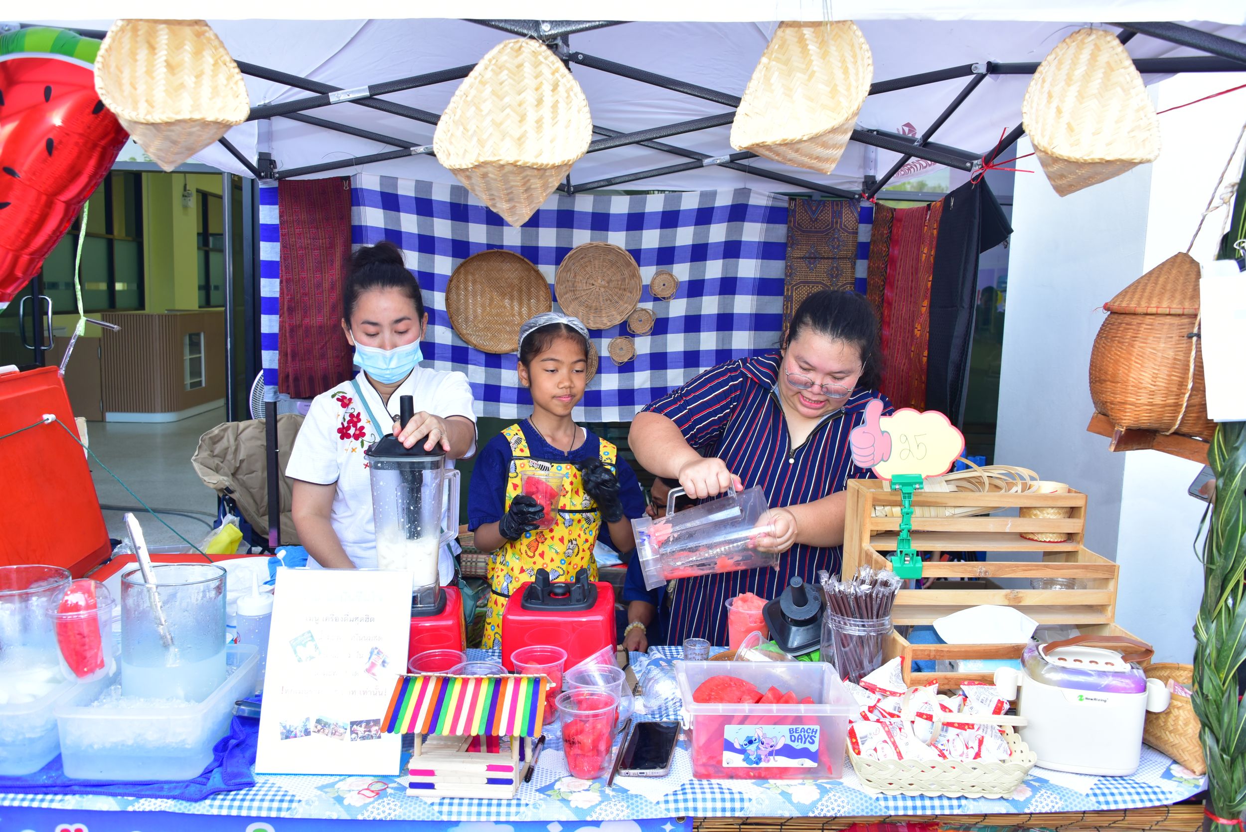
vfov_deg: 46.4
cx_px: 623
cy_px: 416
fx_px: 969
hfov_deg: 65.5
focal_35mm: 28
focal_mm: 28
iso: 400
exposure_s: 1/80
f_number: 6.3
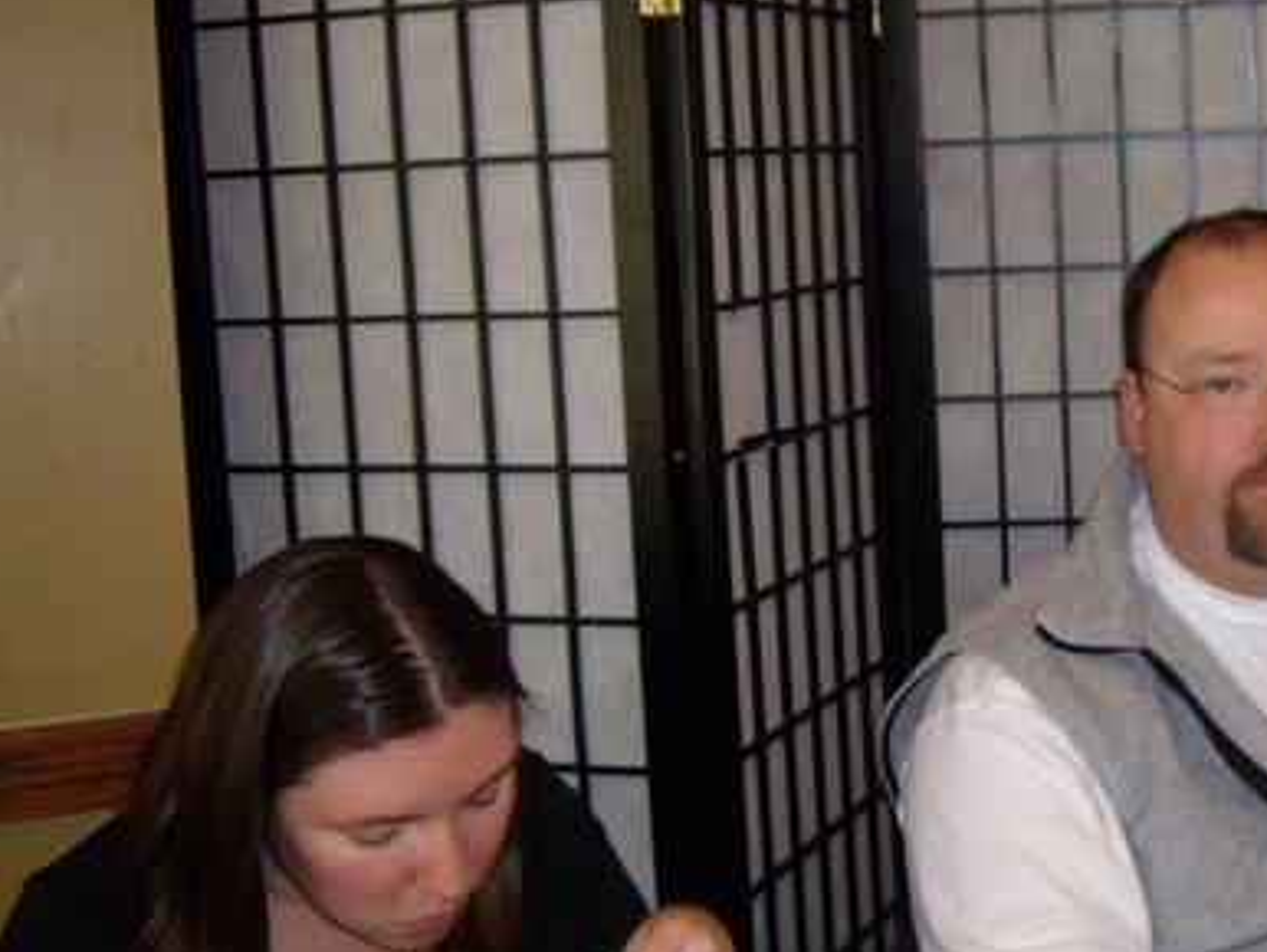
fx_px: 2307
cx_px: 995
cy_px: 552
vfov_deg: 23.3
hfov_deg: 30.1
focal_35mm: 63
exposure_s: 1/40
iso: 200
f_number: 2.7
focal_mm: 6.2
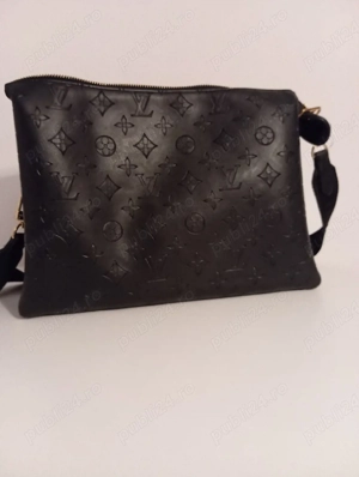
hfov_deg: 49.9
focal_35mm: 28
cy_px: 238
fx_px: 386
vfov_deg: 63.4
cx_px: 180
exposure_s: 1/16.7
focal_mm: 4.22
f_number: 1.8
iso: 1658
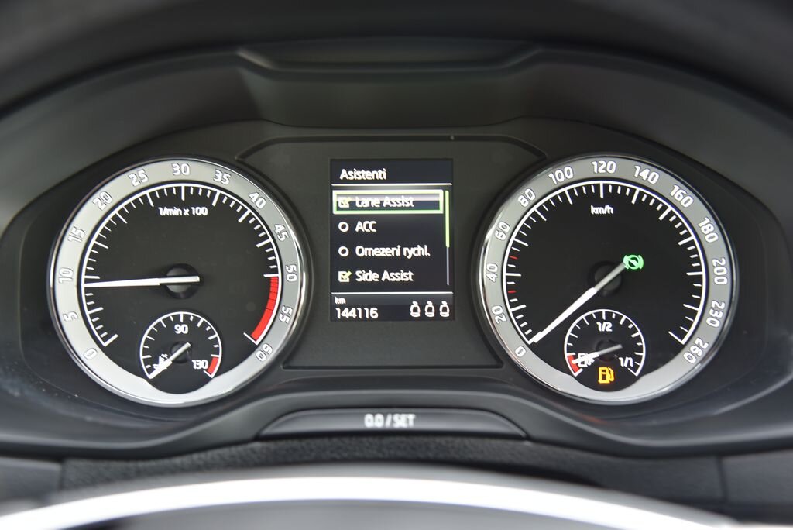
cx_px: 396
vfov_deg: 28.1
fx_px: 1058
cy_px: 265
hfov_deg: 41.1
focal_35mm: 48
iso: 500
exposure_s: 1/20
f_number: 4
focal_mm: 48
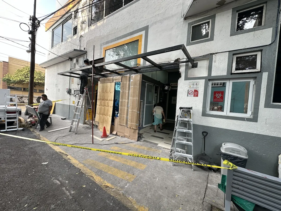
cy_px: 106
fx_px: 114
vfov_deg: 85.7
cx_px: 140
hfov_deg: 102.1
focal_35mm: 14
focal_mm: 2.22
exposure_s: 1/99
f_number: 2.2
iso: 50
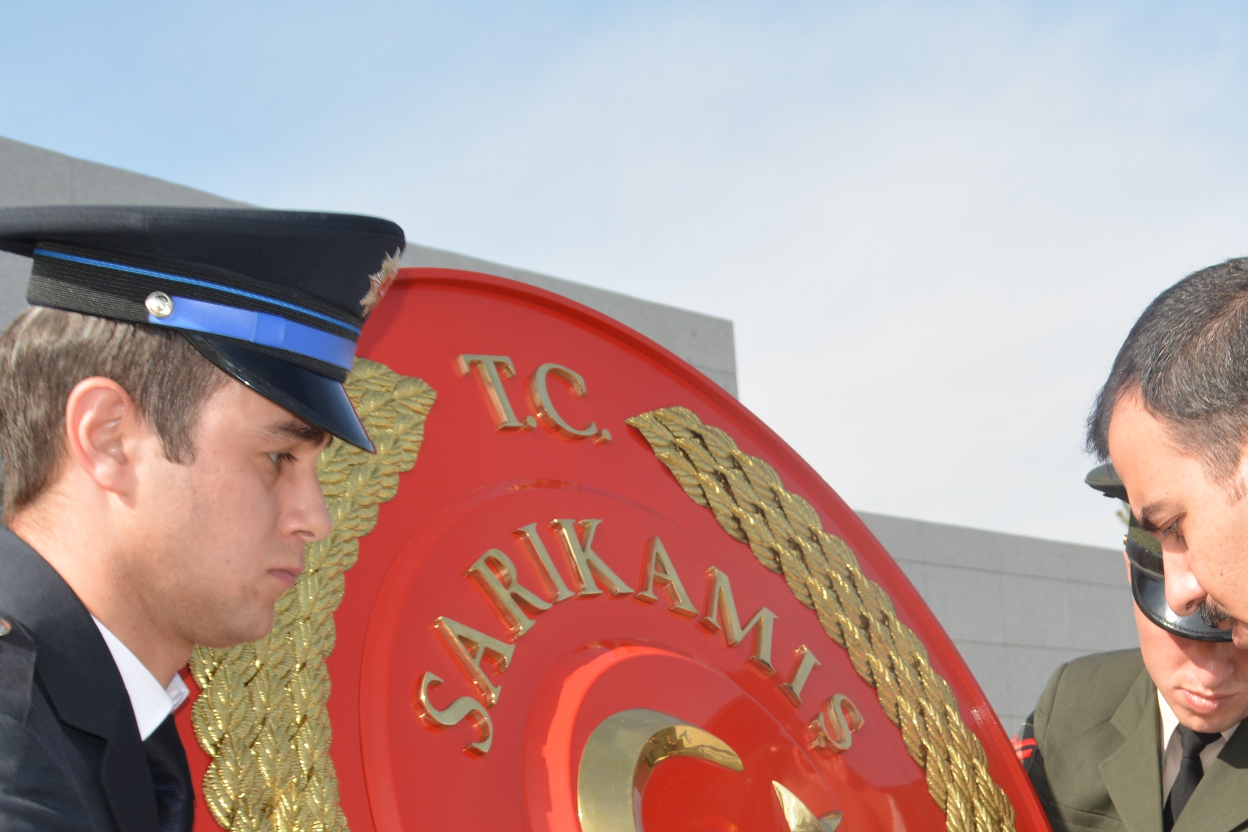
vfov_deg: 18.3
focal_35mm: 73
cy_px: 797
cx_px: 885
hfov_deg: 27.4
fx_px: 2530
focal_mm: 25
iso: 100
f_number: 8
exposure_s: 1/200
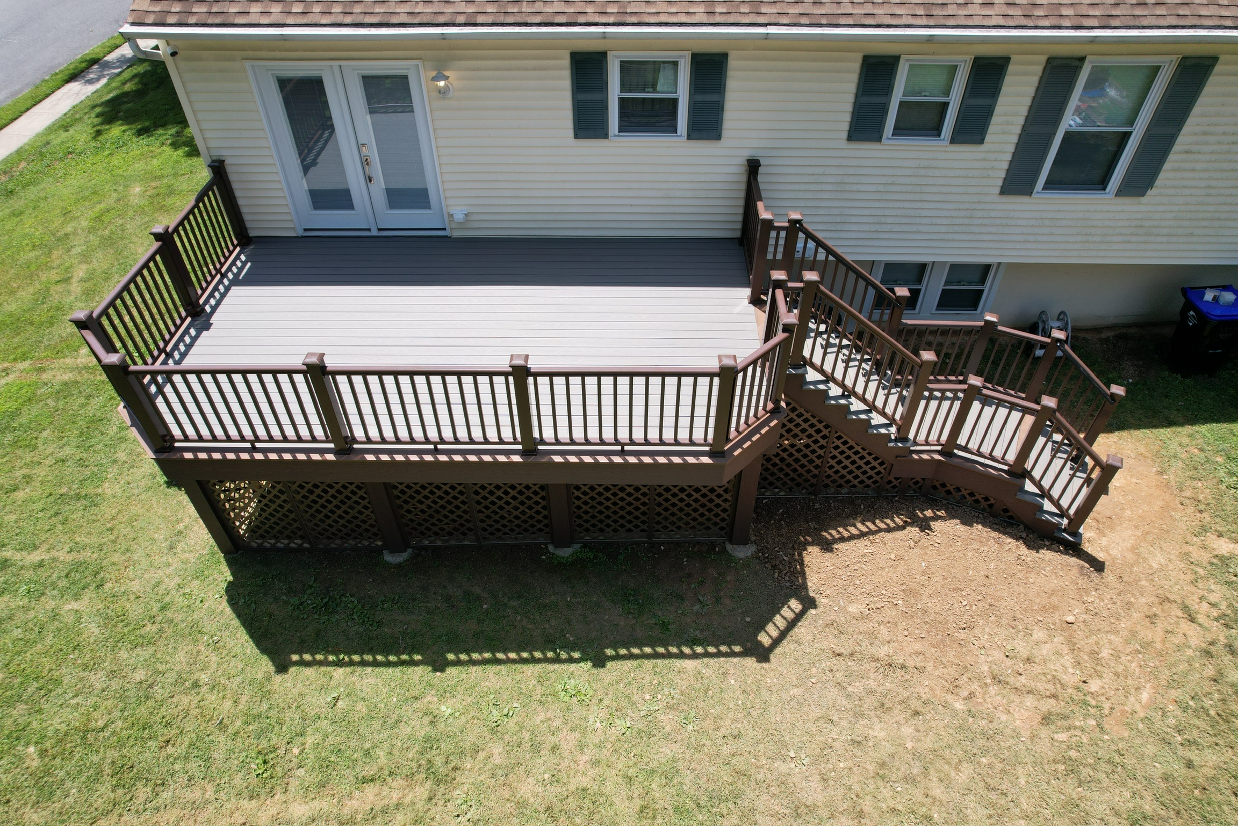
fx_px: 756
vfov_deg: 57.2
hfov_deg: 78.6
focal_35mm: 22
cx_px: 619
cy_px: 413
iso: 130
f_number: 2.8
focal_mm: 8.38
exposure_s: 1/1250
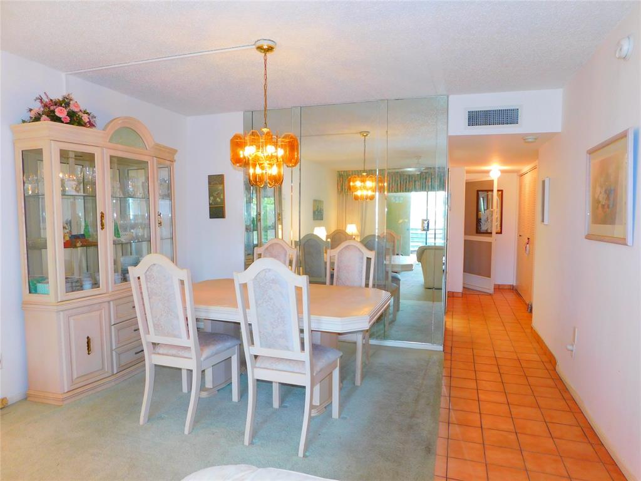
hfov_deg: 73.9
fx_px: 426
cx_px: 320
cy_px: 240
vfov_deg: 58.9
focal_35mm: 23
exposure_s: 1/30
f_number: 3
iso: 200
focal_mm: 4
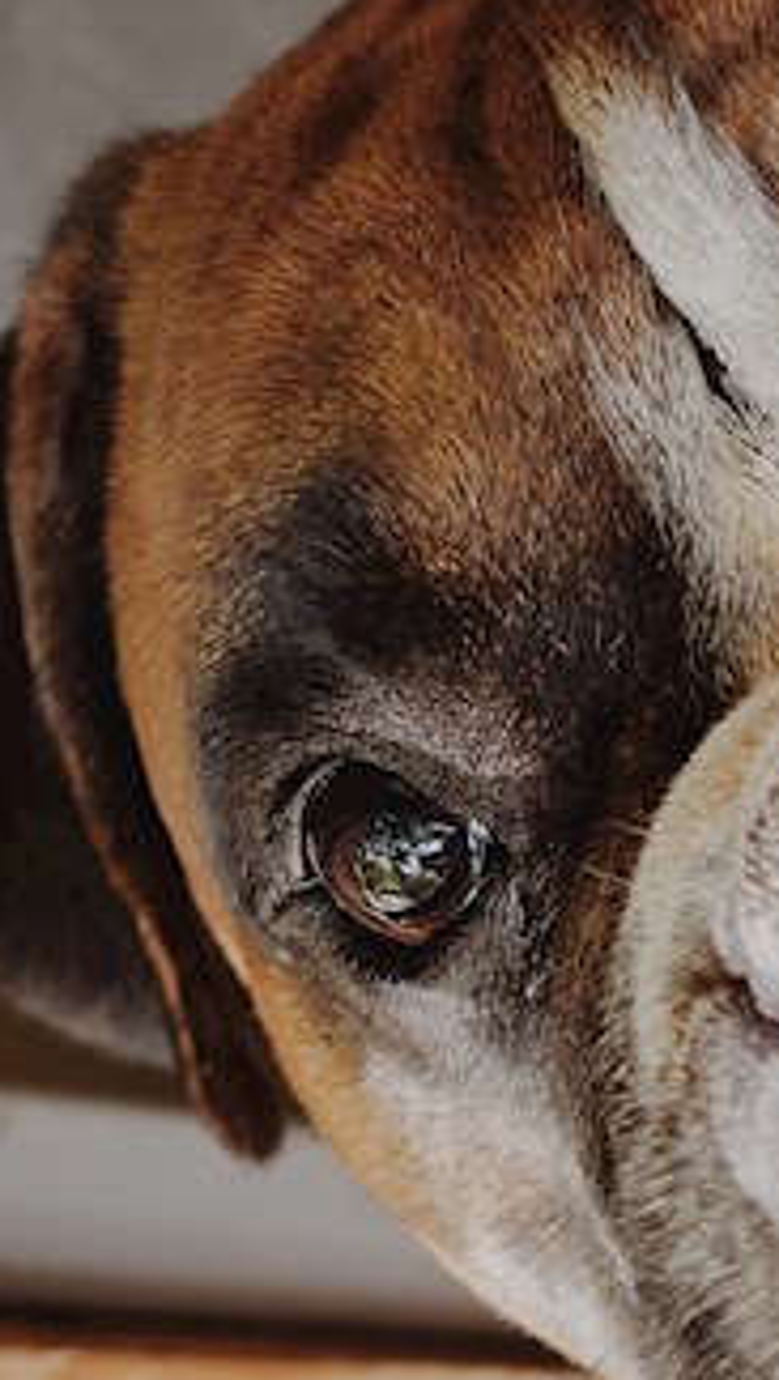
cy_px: 805
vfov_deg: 15.5
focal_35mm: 138
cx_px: 817
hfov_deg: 8.8
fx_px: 5052
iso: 400
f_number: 4.8
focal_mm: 38
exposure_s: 1/80
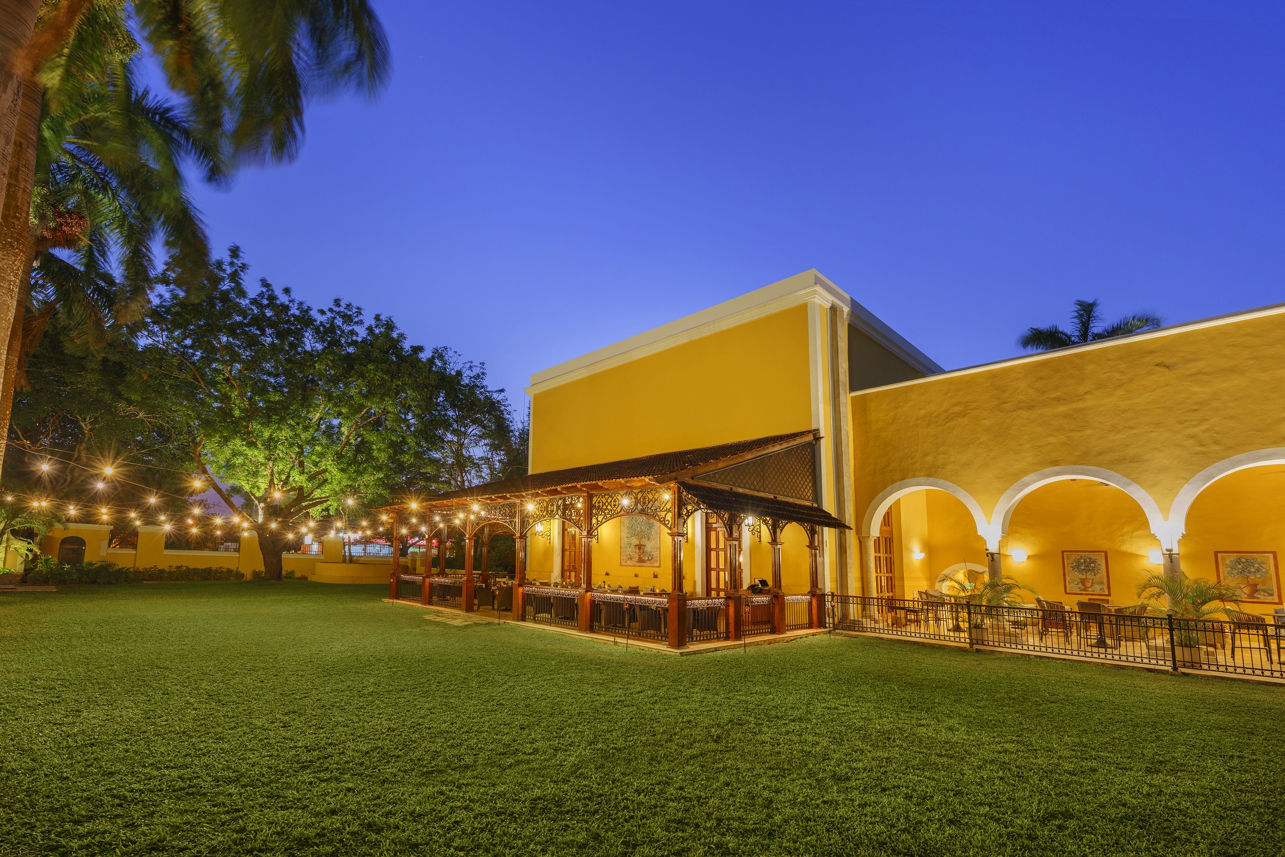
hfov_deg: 100.4
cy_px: 428
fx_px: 535
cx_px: 642
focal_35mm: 15
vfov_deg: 77.3
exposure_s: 6
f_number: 6.3
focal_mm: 15
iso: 100
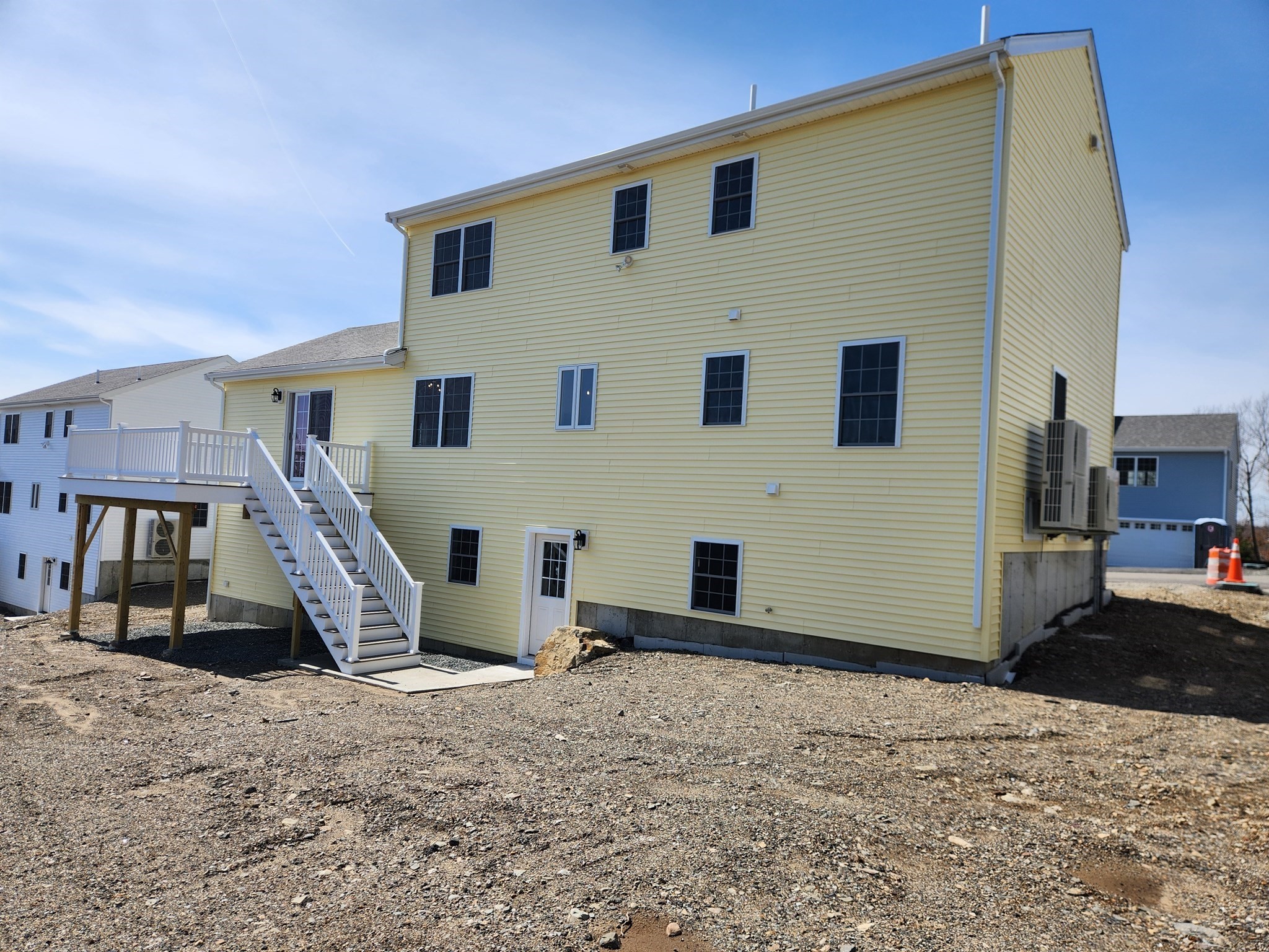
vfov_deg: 58.9
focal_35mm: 23
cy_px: 476
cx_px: 634
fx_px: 843
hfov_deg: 73.9
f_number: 1.8
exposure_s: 1/2066
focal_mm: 5.4
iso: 20
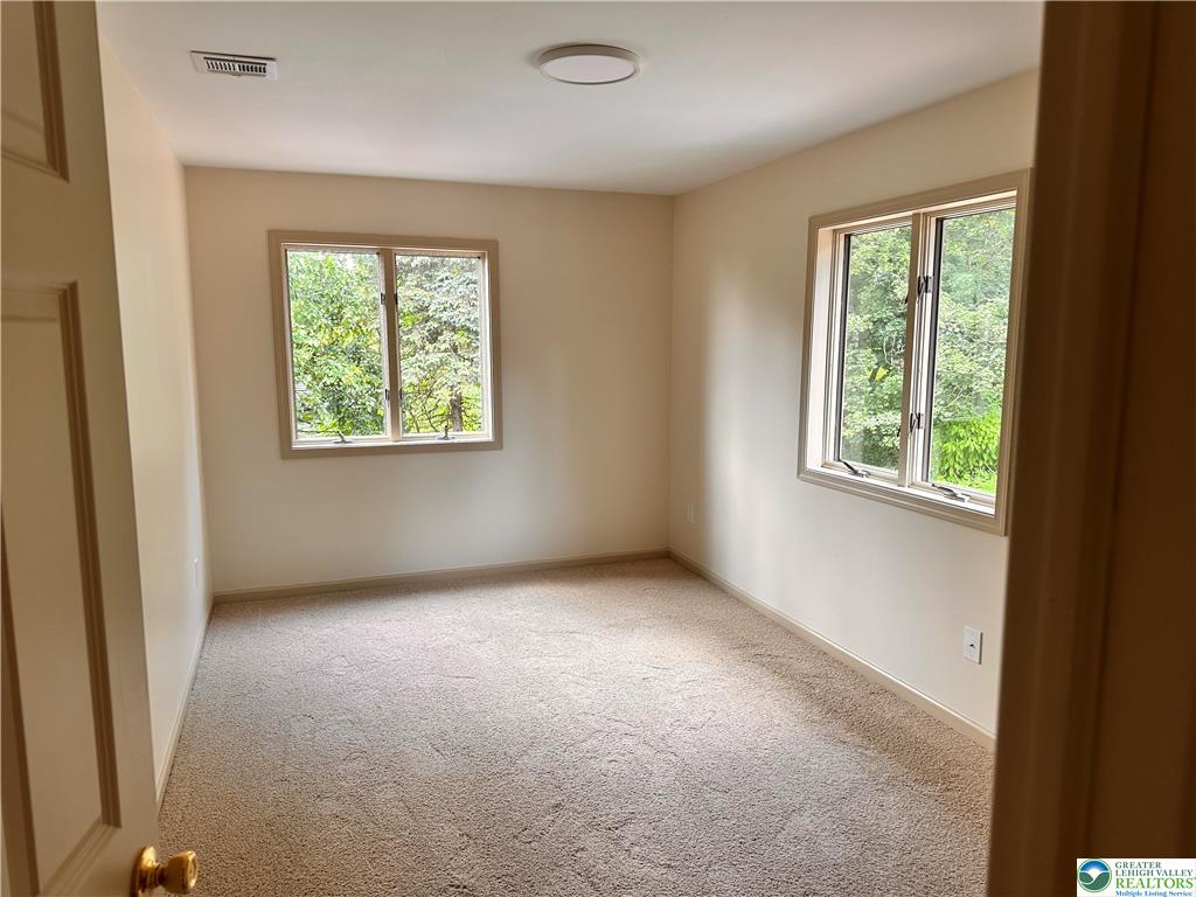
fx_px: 829
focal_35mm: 24
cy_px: 448
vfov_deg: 56.8
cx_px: 598
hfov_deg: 71.6
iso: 100
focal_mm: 6.86
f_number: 1.78
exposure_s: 1/121
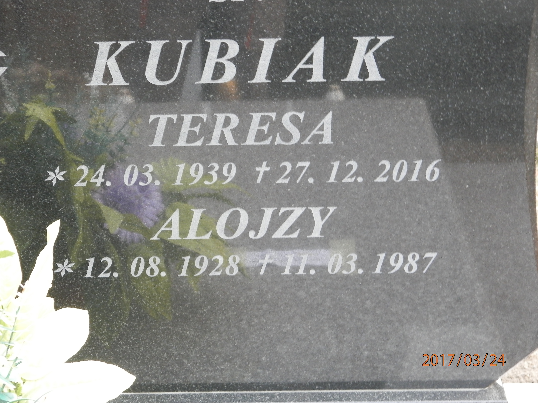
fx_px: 1274
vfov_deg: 18.0
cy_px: 202
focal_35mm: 82
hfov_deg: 23.8
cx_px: 269
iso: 320
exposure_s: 1/15
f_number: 4.2
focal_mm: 14.6
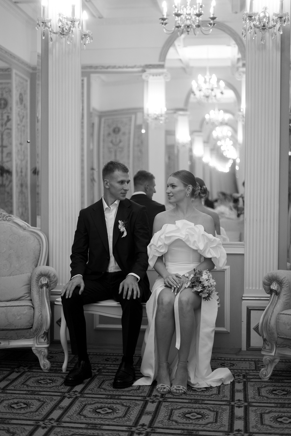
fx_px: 606
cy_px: 218
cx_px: 146
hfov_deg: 27.0
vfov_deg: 39.6
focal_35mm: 50
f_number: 1.8
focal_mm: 50
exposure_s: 1/320
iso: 1000
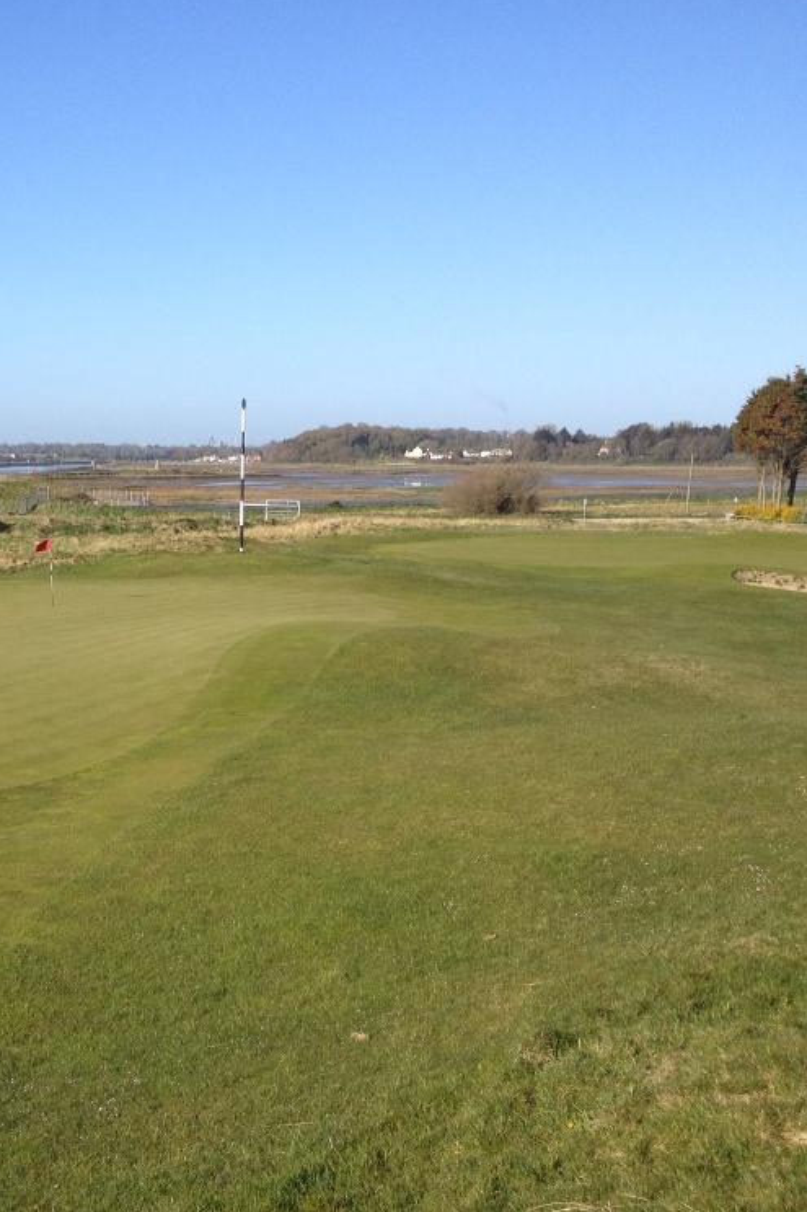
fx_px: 1648
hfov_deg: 26.1
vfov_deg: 40.4
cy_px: 602
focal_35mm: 49
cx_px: 7
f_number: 2.4
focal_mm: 4.28
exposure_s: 1/1284
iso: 50
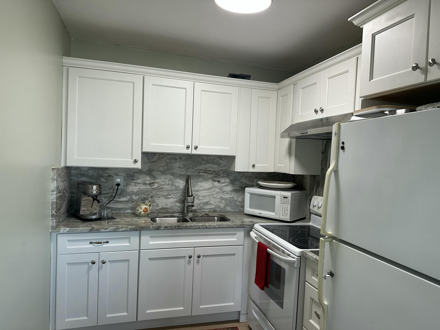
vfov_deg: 56.8
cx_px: 220
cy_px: 165
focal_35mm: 24
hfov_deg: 71.6
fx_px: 305
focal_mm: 6.86
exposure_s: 1/120
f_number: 1.78
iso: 160
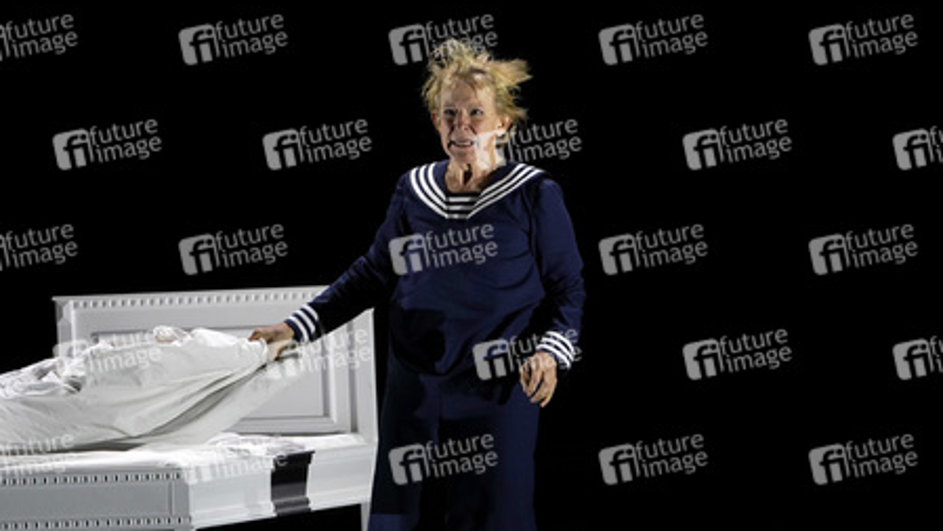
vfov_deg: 4.0
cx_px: 472
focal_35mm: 306
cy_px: 302
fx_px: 7655
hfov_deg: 7.0
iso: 1600
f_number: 8
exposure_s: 1/400
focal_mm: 291
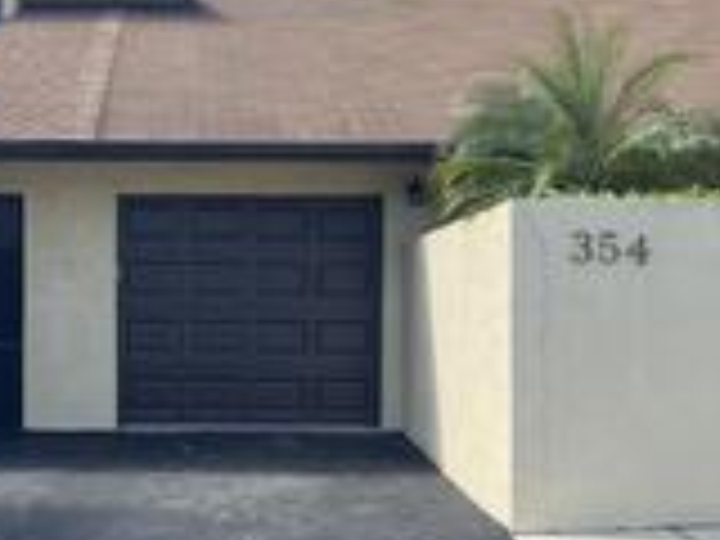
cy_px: 346
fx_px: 1352
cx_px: 184
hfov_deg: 29.4
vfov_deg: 22.5
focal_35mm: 65
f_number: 1.6
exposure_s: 1/1175
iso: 50
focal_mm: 5.1
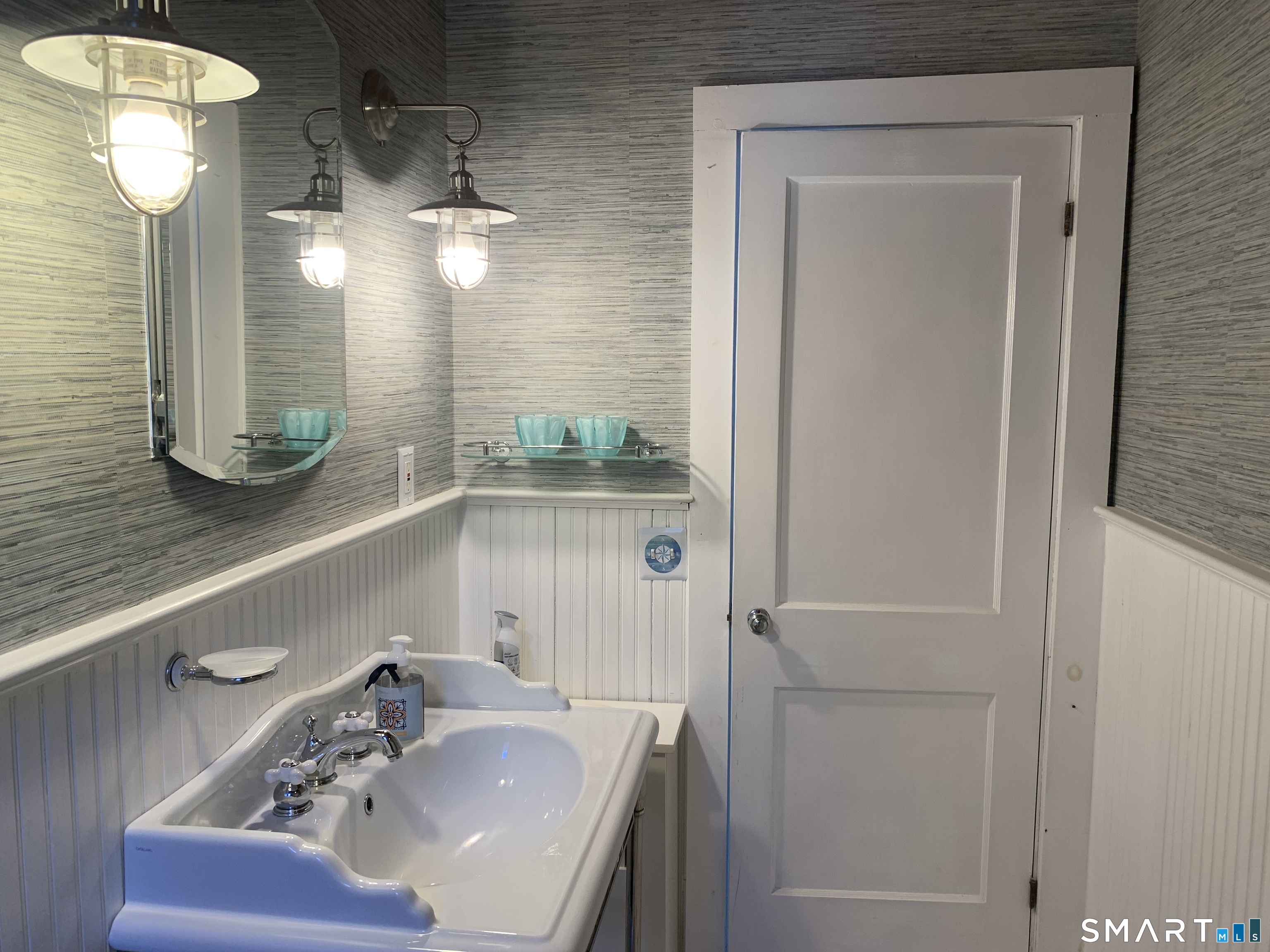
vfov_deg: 53.1
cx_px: 635
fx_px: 954
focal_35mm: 26
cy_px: 476
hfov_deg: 67.3
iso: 50
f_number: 1.8
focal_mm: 4.25
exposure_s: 1/60
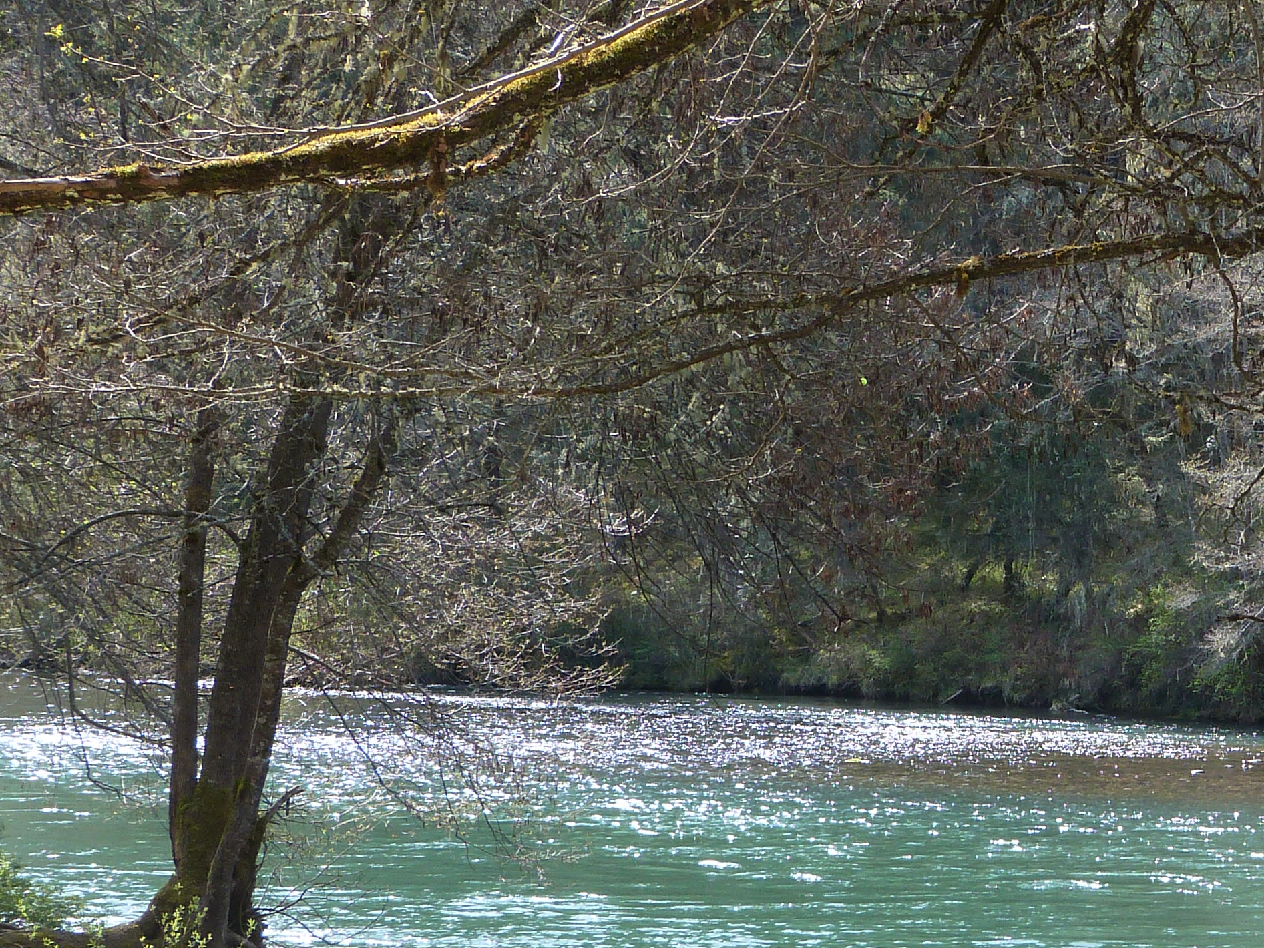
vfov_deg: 11.3
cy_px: 701
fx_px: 4784
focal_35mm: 131
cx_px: 1273
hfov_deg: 14.8
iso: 100
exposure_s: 1/160
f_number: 4
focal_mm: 11
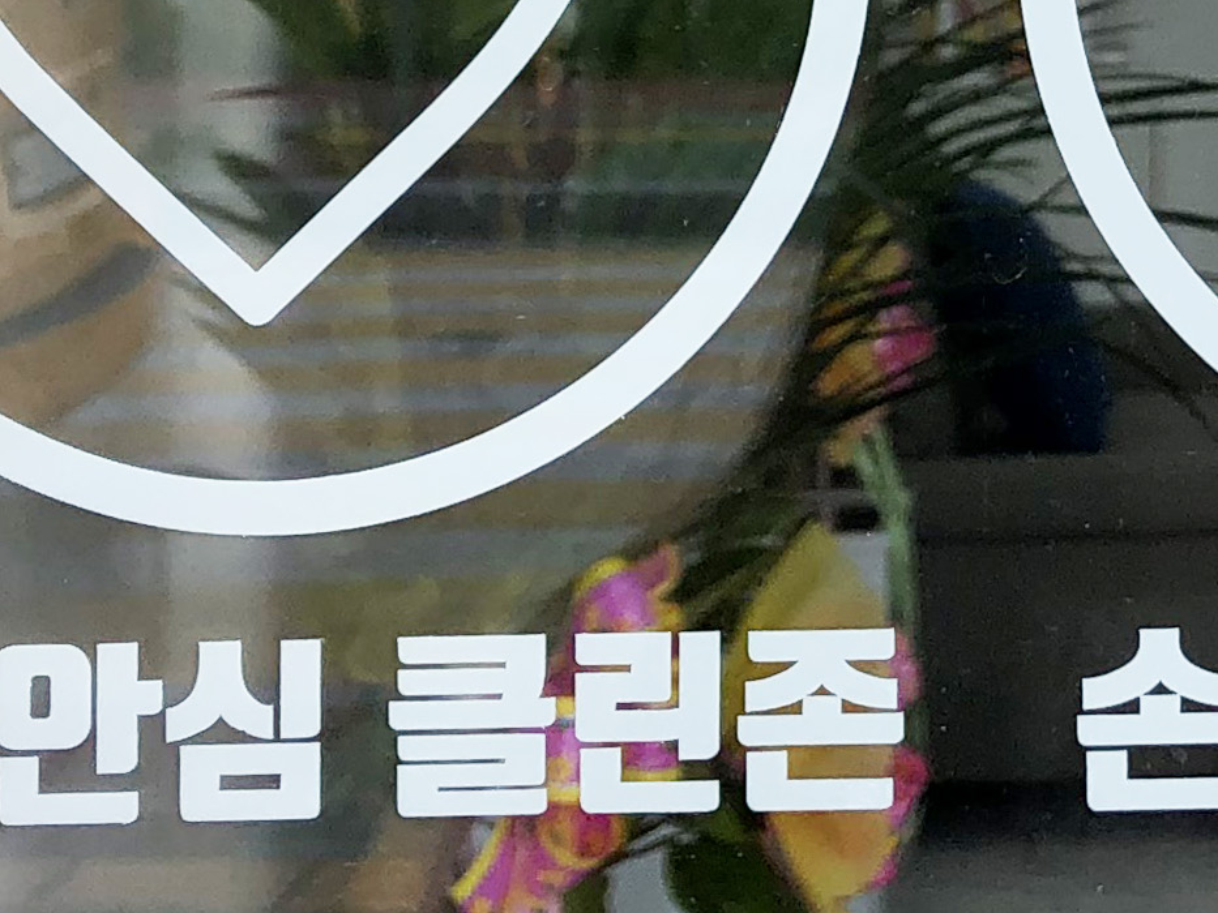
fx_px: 4258
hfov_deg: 15.5
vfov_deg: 11.7
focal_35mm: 121
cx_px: 1556
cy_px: -463
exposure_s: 1/372
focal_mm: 3.99
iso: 20
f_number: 1.8
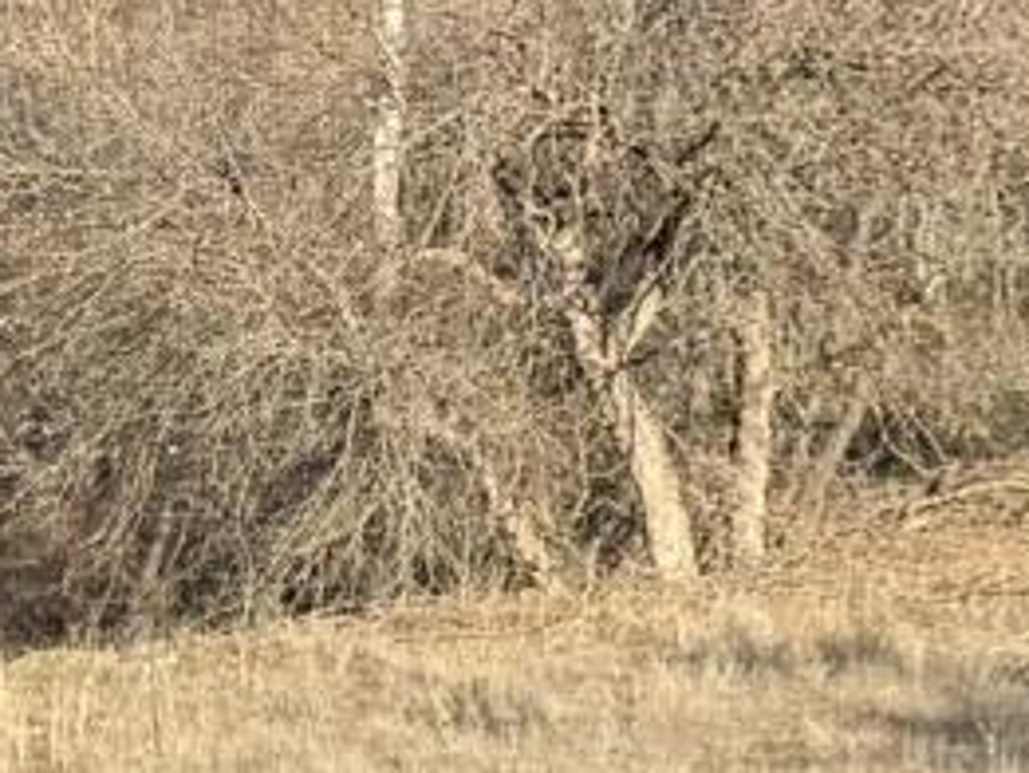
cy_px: 248
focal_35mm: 188
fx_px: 5591
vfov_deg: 7.9
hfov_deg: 10.5
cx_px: 142
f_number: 1.78
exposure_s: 1/2833
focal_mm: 6.76
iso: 80
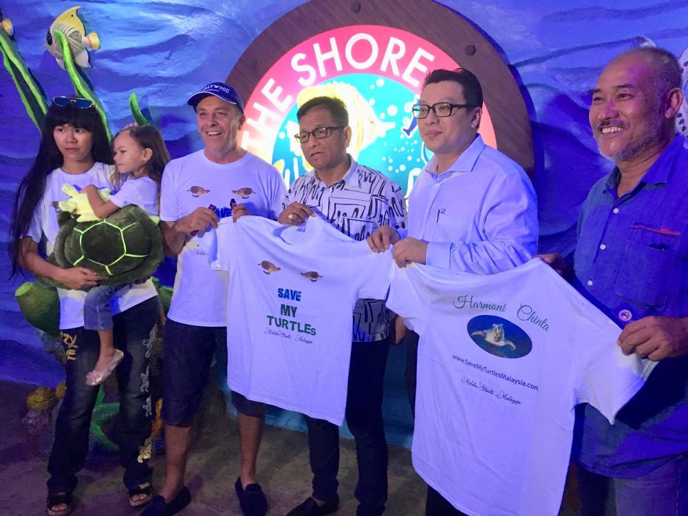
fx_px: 576
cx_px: 344
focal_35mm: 29
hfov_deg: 61.7
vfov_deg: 48.2
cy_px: 258
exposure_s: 1/33
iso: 200
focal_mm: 4.15
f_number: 2.2
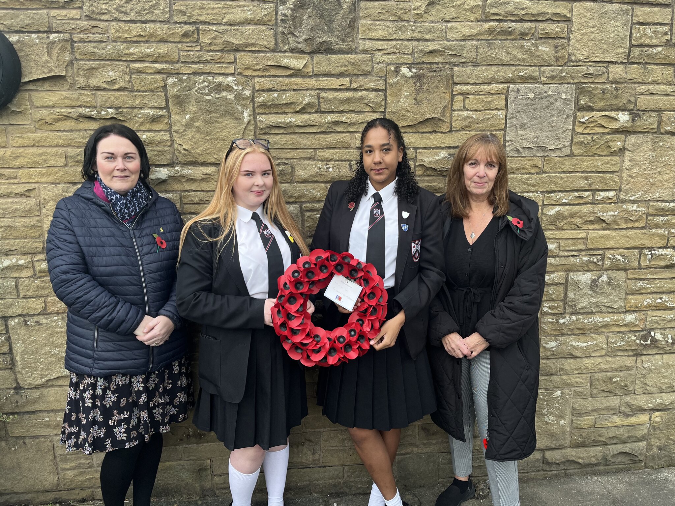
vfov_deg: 53.1
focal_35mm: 26
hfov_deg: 67.3
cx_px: 338
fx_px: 507
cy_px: 253
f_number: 1.6
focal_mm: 5.1
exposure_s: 1/348
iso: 50
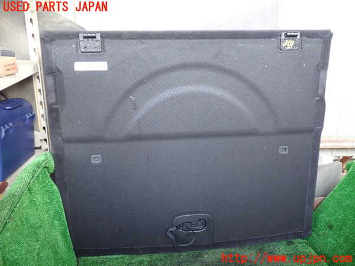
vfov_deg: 46.8
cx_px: 178
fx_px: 308
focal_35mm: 30
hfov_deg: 60.0
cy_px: 133
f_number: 2.3
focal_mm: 5.4
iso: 200
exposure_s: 1/30
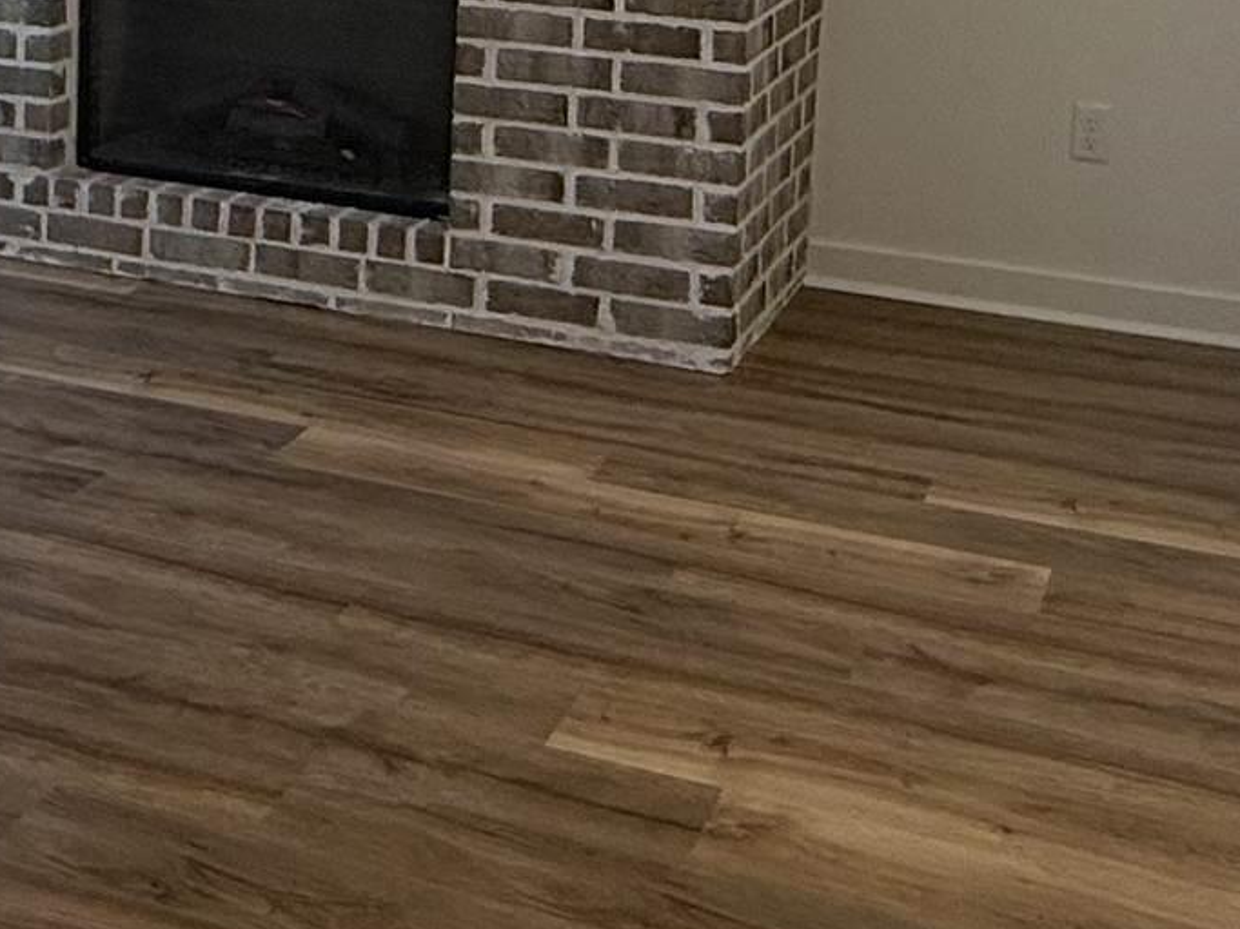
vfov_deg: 22.1
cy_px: -67
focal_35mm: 63
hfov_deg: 30.2
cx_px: 296
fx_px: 2256
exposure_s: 1/120
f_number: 2.2
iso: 50
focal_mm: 2.22
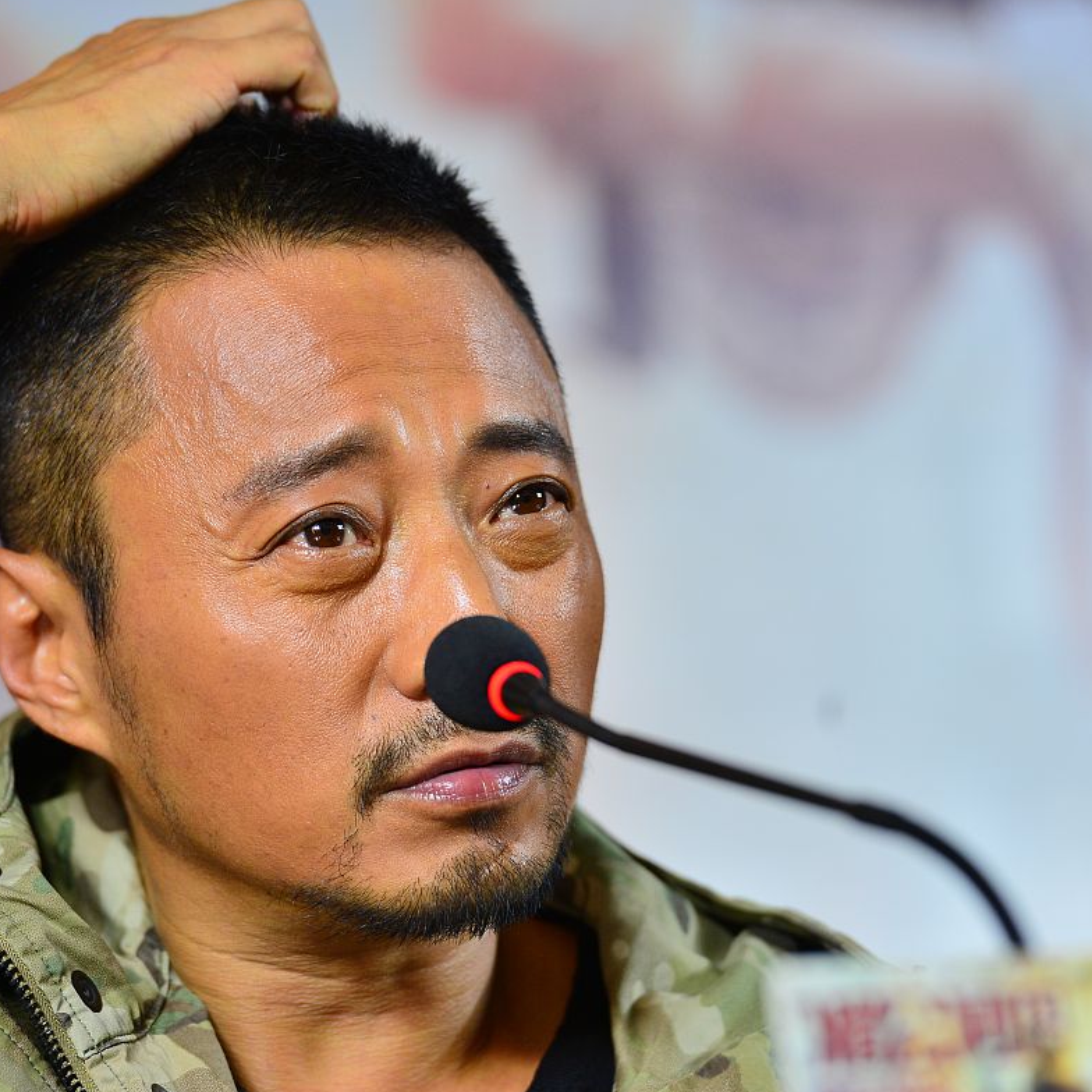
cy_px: 544
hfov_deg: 6.7
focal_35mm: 260
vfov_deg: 6.7
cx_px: 488
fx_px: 9279
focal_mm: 200
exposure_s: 1/500
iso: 400
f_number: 4.5
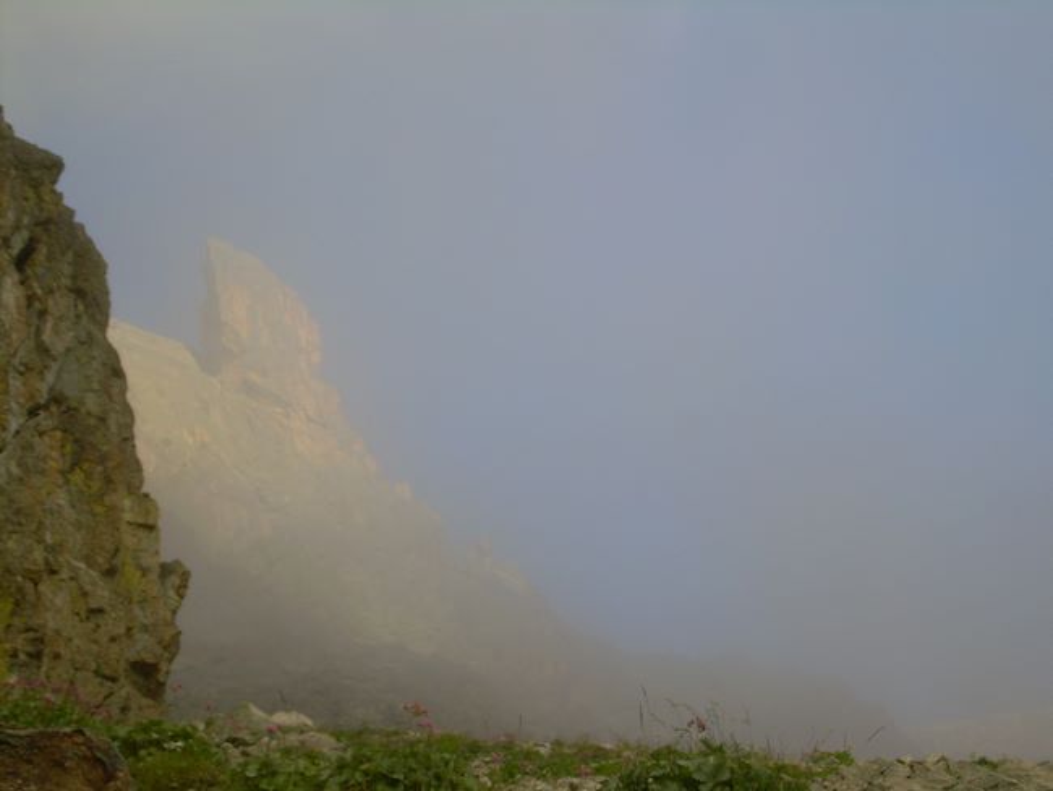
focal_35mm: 86
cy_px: 396
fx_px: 2617
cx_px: 526
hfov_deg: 22.8
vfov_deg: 17.2
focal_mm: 14.6
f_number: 4.2
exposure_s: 1/210
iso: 50
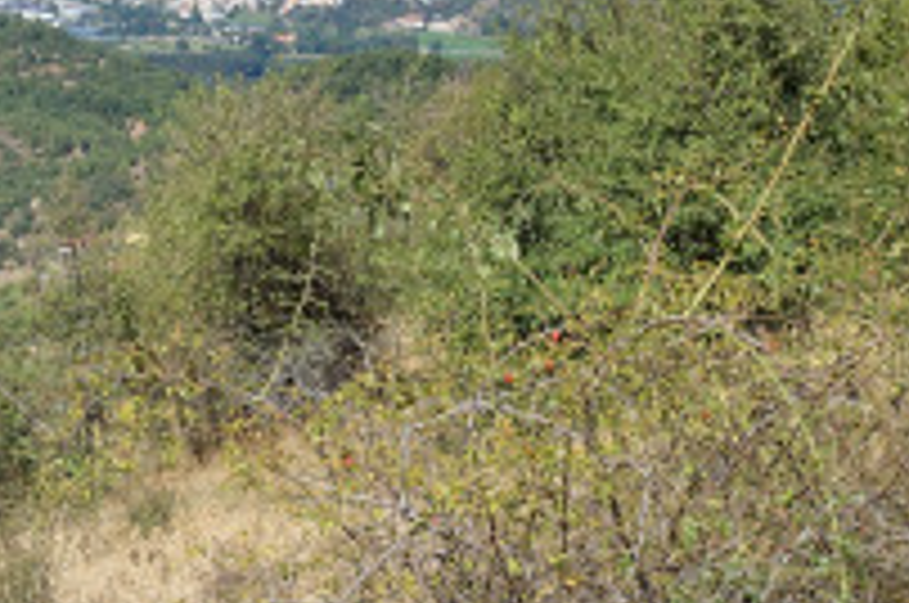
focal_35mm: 156
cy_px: 124
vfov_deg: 8.8
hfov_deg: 12.9
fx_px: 3933
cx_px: -140
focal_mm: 22.95
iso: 125
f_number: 5.6
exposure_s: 1/400
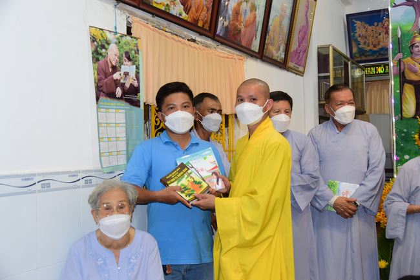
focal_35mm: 38
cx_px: 210
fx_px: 444
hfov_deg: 50.7
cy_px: 140
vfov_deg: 35.1
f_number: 4
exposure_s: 1/100
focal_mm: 38
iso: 500
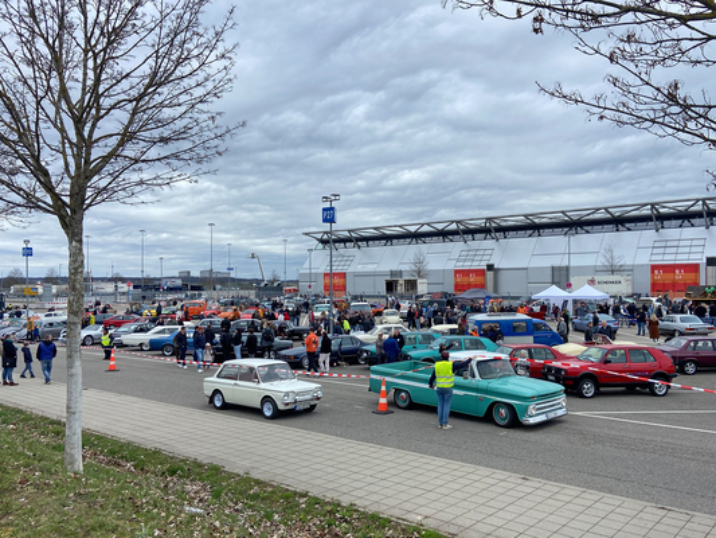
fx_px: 538
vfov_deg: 53.1
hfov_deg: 67.3
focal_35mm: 26
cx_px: 358
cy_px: 269
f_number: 1.8
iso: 32
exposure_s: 1/2625
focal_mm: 4.25
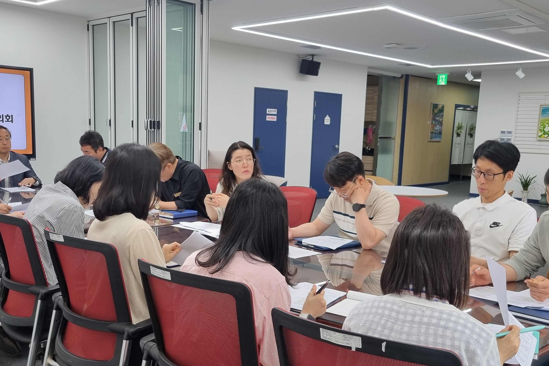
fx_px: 579
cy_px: 210
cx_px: 271
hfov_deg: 50.7
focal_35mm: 38
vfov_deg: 35.0
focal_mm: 5.4
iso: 64
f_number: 1.8
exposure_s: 1/120
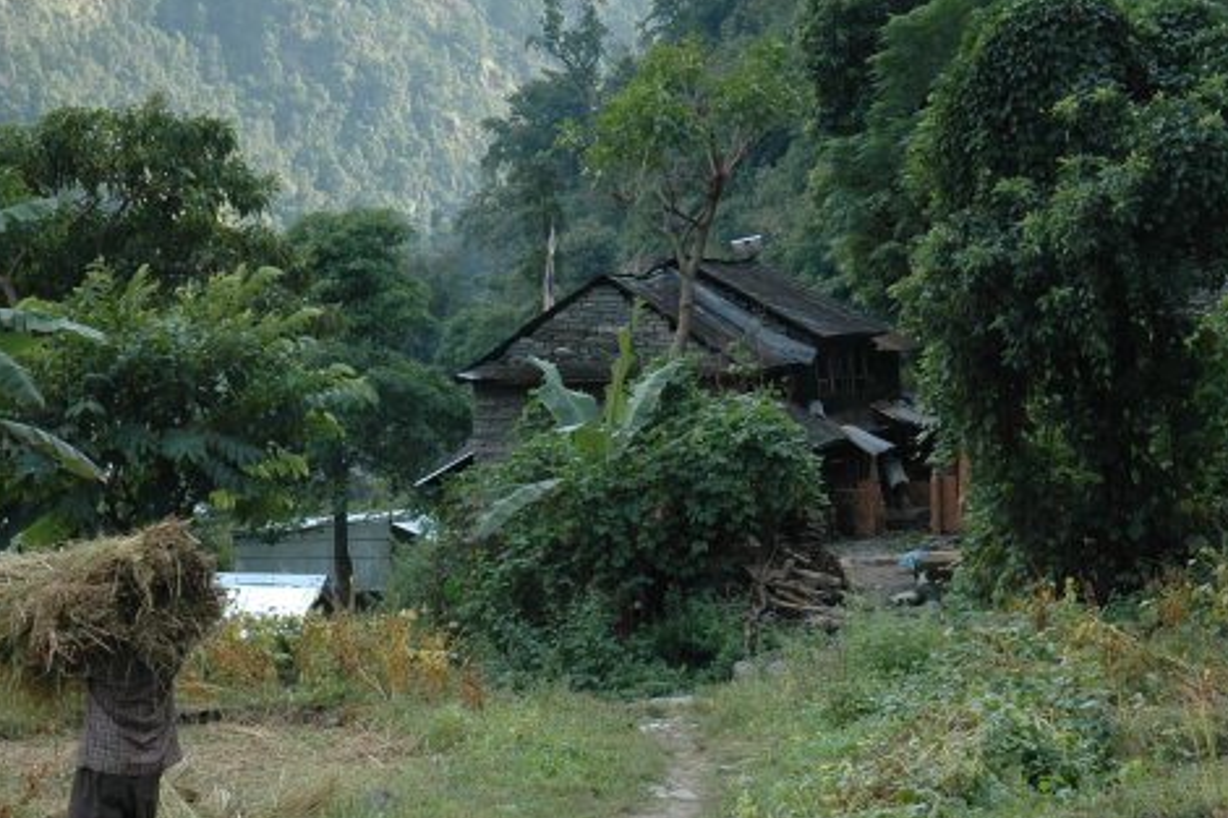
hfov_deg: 17.8
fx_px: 3921
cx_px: 658
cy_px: 442
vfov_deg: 11.9
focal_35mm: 115
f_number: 5
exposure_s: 1/100
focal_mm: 50
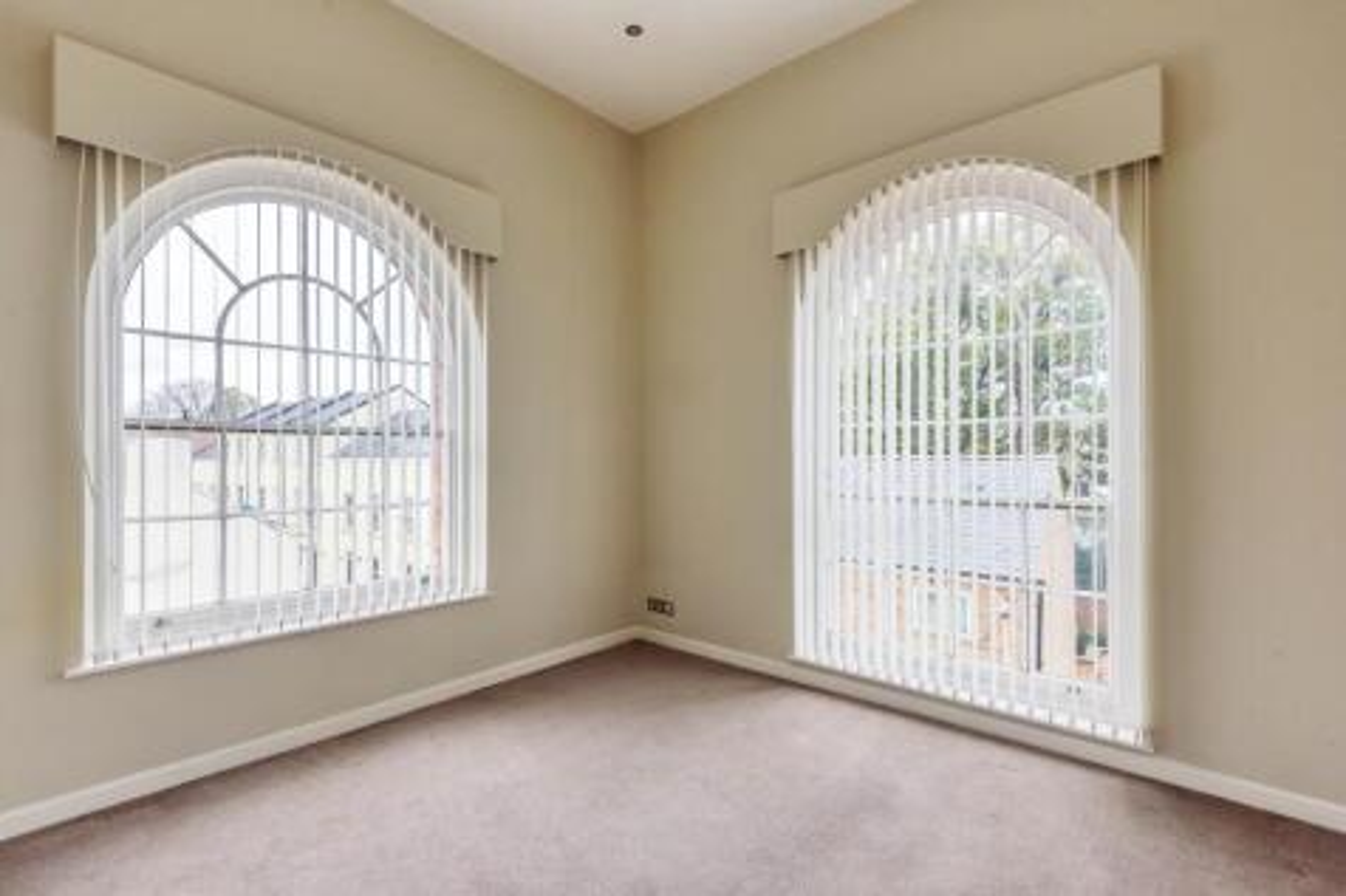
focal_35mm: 16
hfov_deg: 96.8
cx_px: 673
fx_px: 598
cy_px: 448
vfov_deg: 73.7
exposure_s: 1/13
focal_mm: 16
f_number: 9
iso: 250
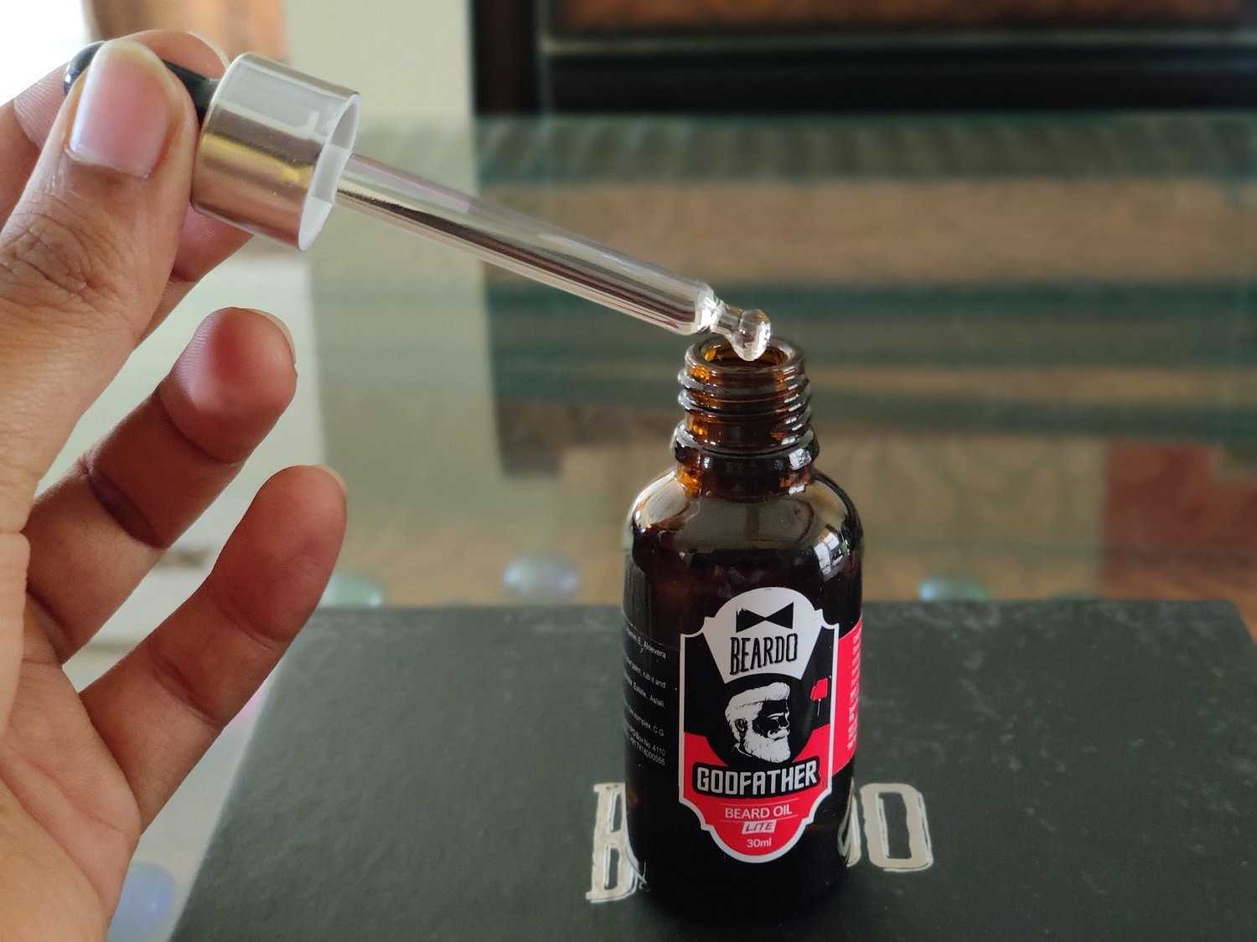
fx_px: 2397
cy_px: 471
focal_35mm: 66
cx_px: 628
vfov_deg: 22.3
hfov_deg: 29.4
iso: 2500
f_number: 2.2
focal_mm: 6.22
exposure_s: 1/25
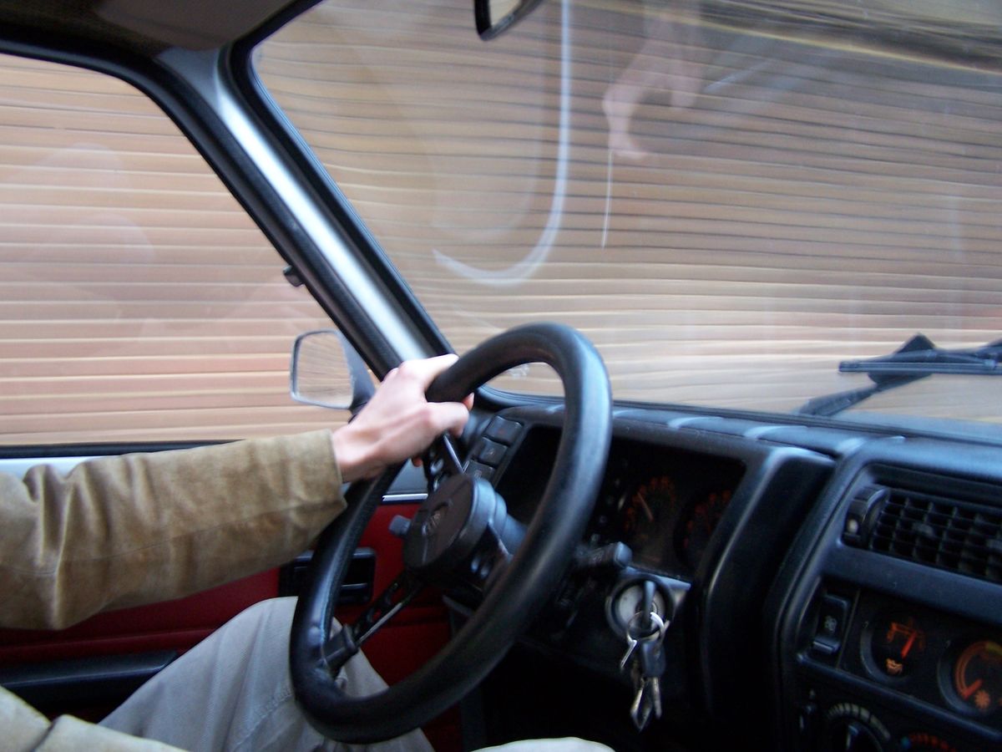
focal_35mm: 38
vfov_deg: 37.7
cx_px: 501
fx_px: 1100
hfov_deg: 49.0
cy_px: 376
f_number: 2.8
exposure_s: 1/13
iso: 140
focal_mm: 6.3
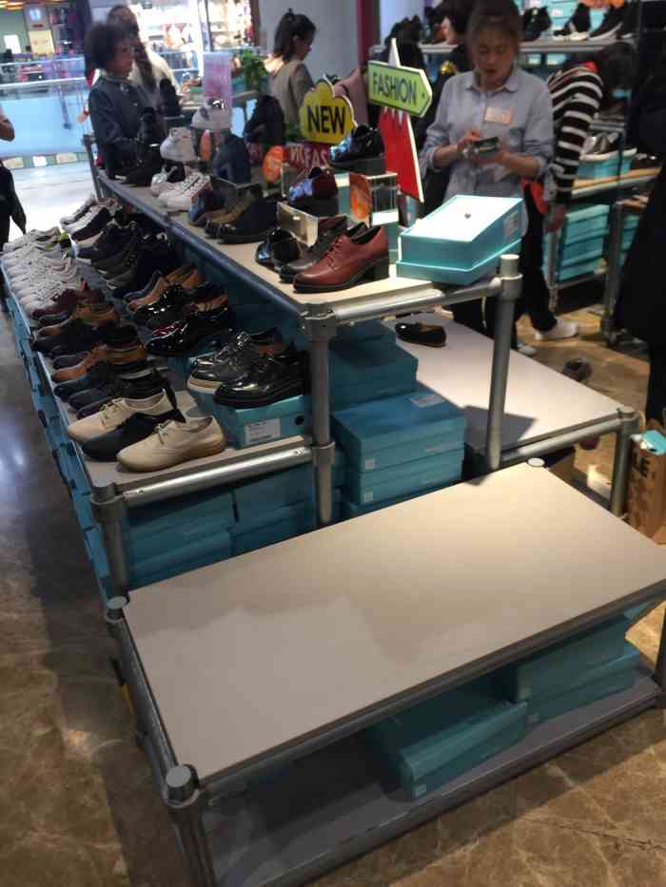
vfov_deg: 61.7
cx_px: 333
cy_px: 444
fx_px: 744
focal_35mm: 29
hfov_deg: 48.2
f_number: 2.2
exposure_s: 1/17
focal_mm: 4.15
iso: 40
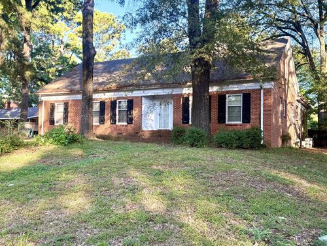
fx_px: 340
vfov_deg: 39.7
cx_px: 164
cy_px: 123
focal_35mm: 36
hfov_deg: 51.4
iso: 100
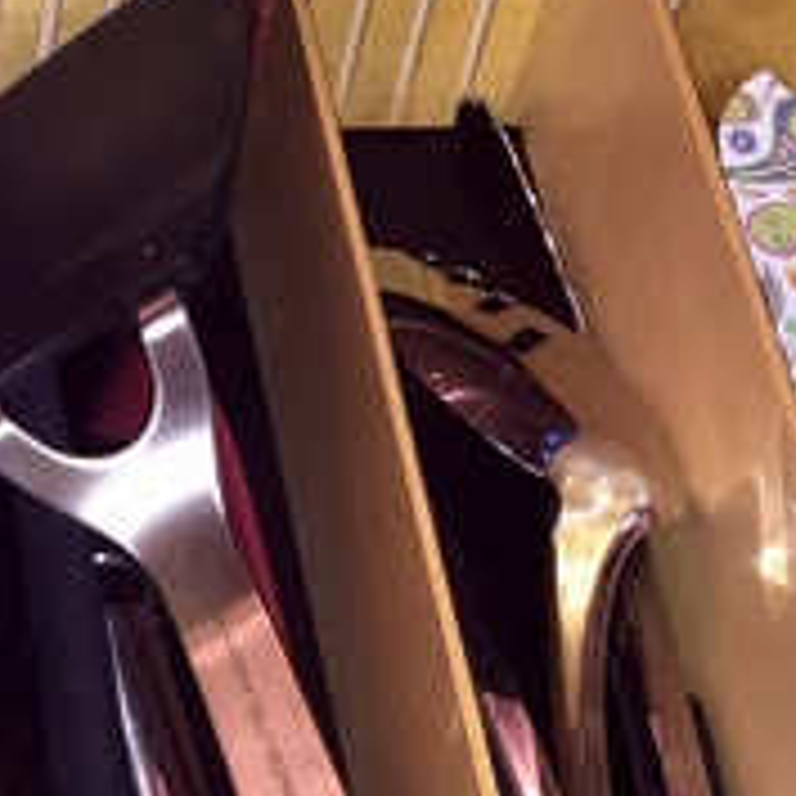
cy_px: 603
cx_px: -400
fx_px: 3018
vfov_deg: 15.0
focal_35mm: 116
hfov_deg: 14.1
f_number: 2.2
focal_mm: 4.15
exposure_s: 1/17
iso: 50
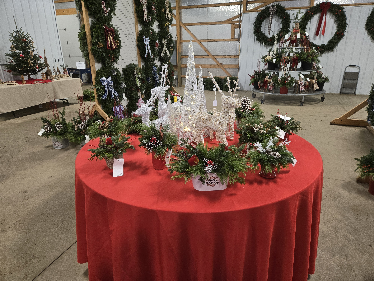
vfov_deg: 58.9
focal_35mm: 23
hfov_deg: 73.9
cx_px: 187
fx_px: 248
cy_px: 140
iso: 250
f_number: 1.8
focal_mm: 5.4
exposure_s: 1/120
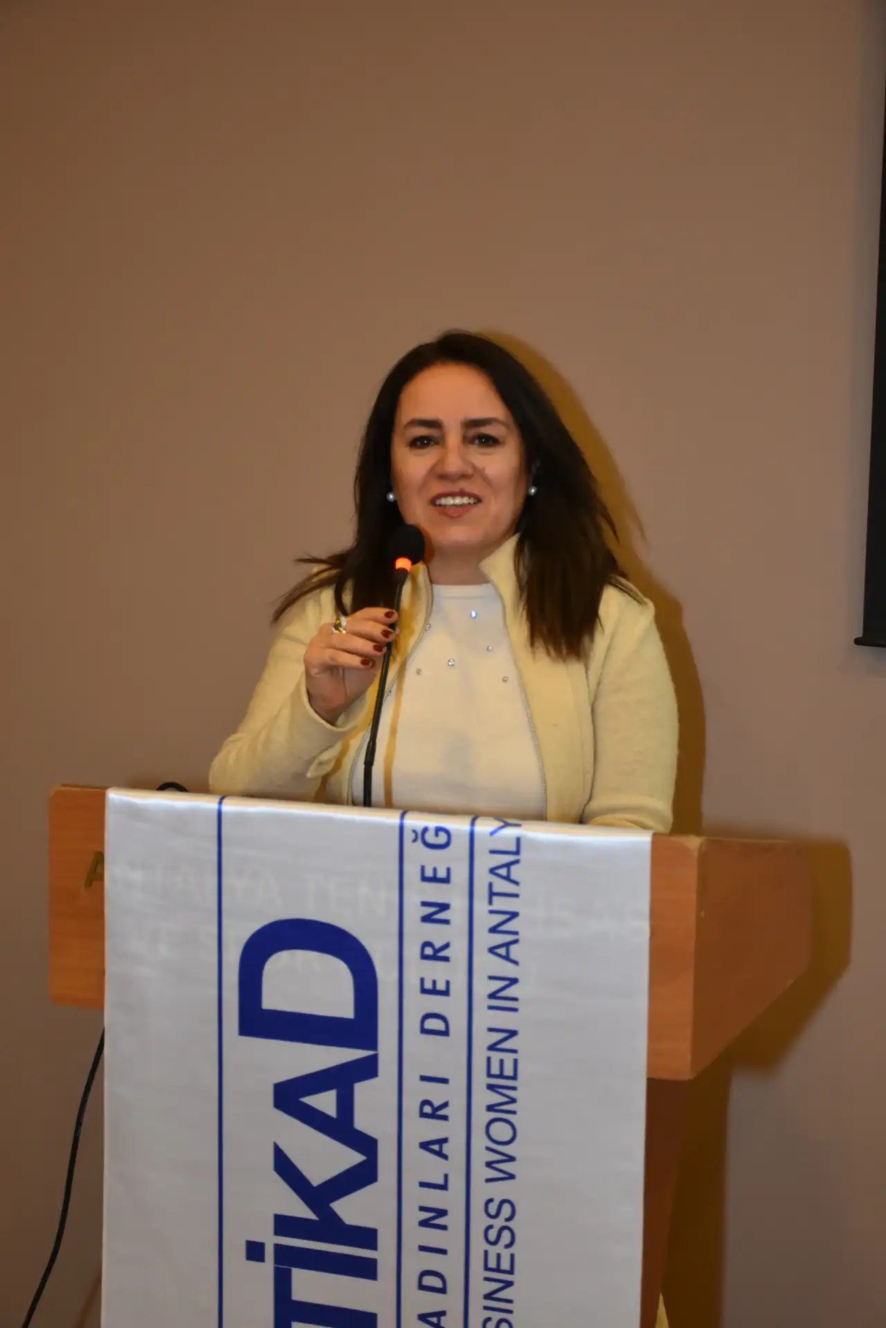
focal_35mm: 60
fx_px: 2215
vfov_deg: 33.4
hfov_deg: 22.6
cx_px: 443
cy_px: 664
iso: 560
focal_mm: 40
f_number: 4.5
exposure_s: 1/60
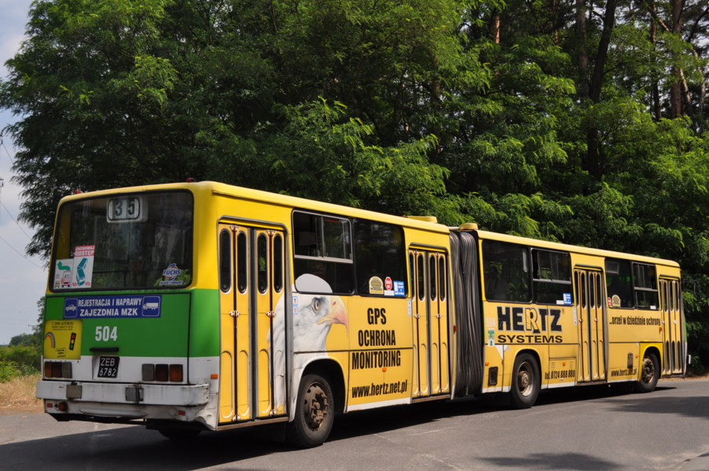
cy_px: 236
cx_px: 354
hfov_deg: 41.2
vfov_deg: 28.0
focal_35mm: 48
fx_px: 944
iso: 400
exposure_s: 1/1600
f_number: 7.1
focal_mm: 32
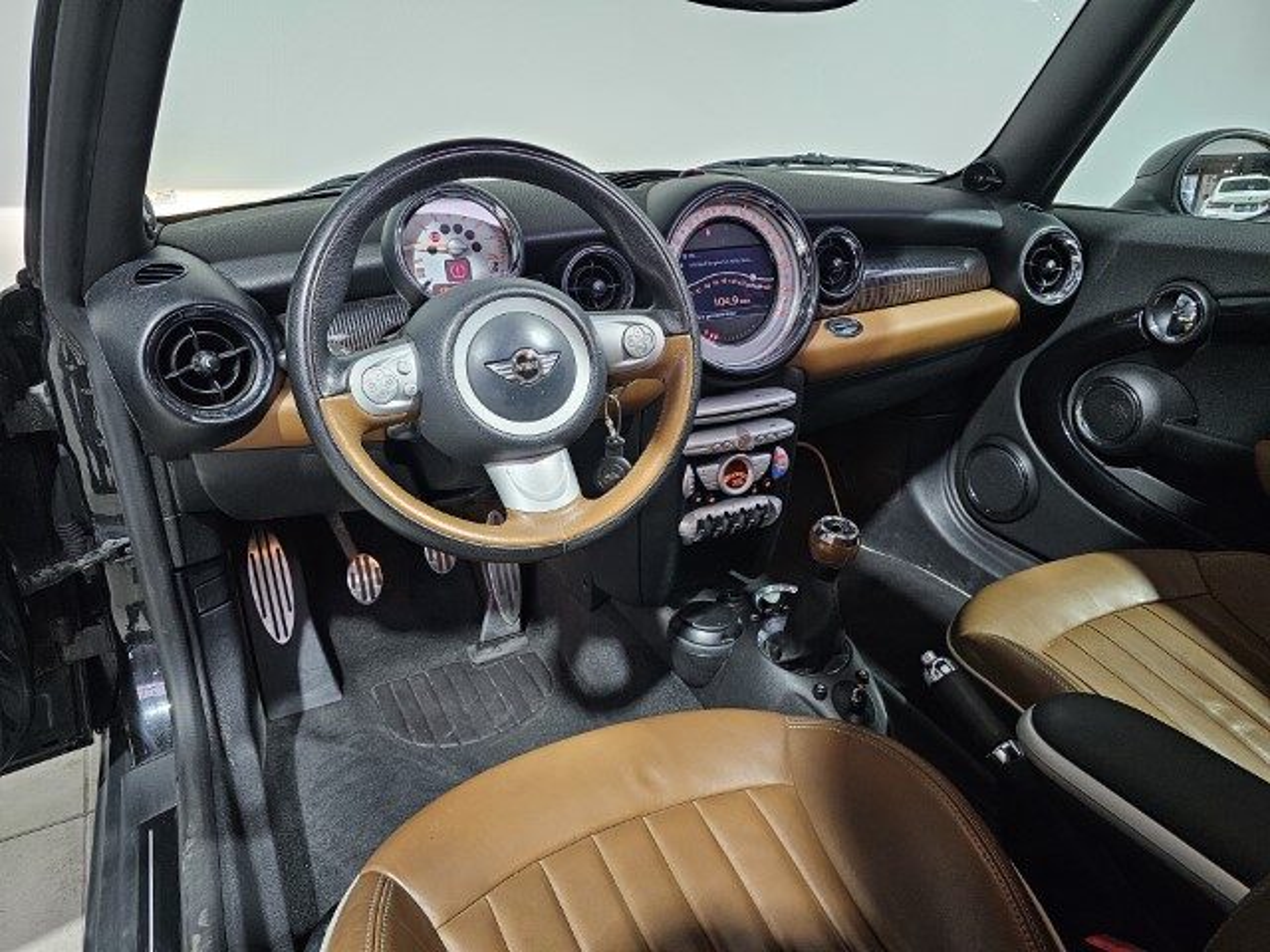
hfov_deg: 73.9
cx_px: 635
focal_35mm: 23
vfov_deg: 58.9
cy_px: 476
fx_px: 844
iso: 640
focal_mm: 6.3
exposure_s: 1/142
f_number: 1.7
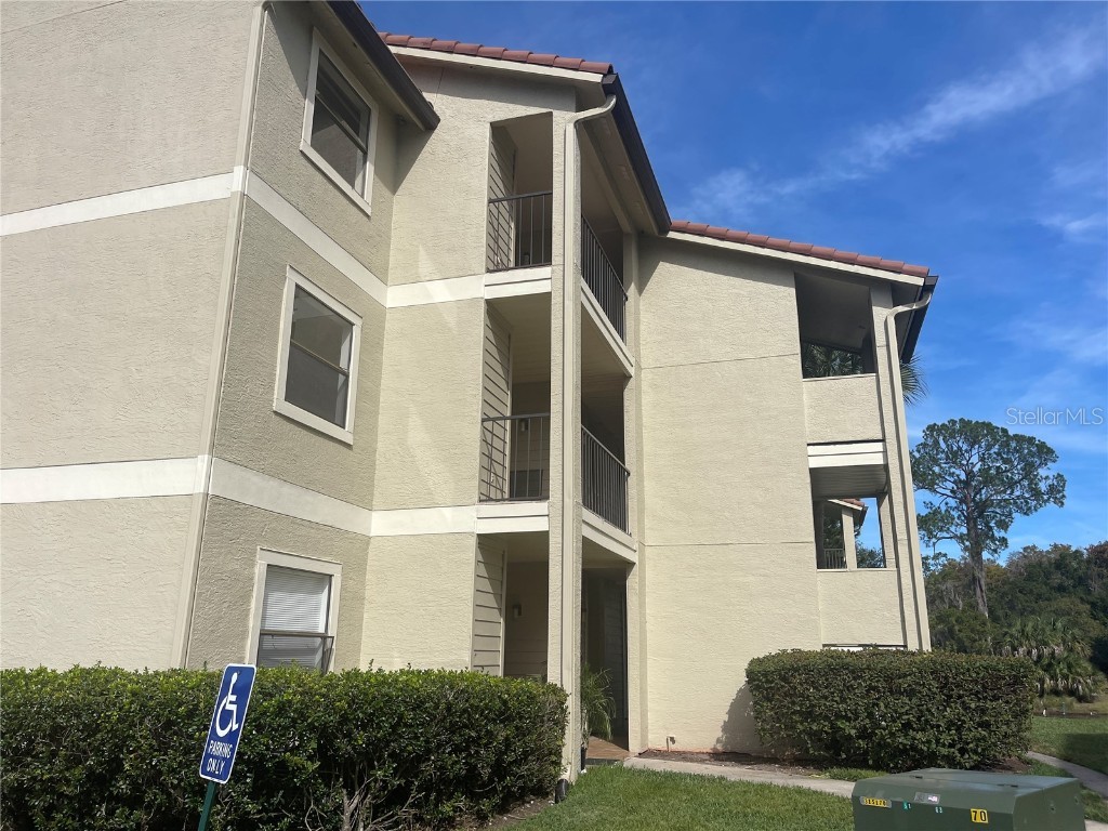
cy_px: 416
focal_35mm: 25
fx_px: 800
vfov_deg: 54.9
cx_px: 554
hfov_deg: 69.4
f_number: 1.6
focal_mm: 5.1
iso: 32
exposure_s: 1/5376
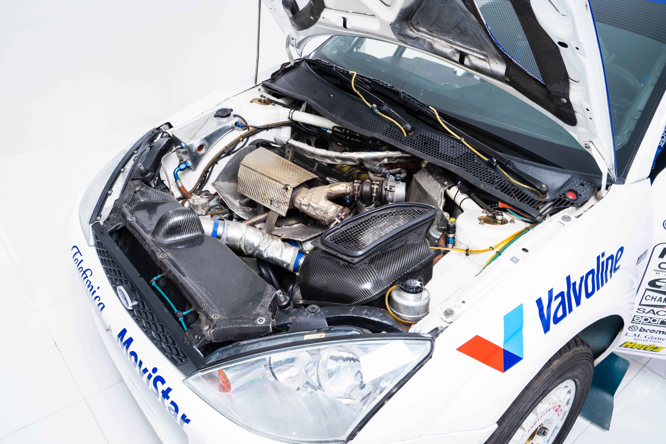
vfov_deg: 46.4
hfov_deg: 65.5
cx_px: 333
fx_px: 518
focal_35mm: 28
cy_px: 222
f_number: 10
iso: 250
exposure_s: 1/6
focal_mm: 28
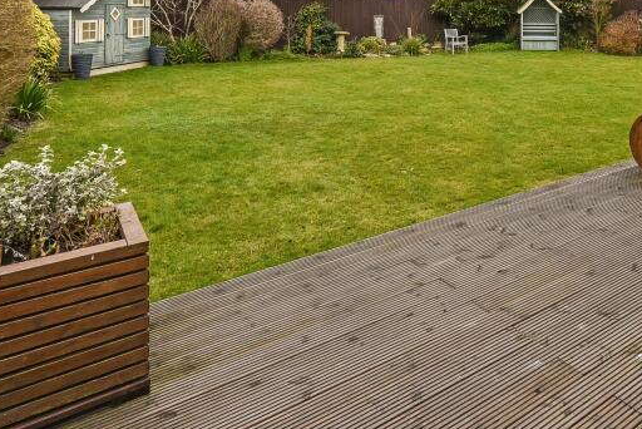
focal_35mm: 28
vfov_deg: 42.5
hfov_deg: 63.3
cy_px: 40
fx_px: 500
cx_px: 444
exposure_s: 1/320
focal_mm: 14
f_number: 8
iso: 320
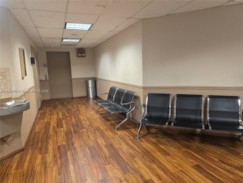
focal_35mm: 23
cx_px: 122
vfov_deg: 58.9
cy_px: 92
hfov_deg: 73.9
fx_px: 161
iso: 800
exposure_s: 1/120
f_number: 1.7
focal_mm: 6.3
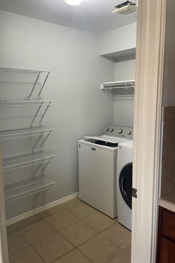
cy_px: 131
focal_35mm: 28
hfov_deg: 46.4
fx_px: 204
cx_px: 84
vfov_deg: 65.5
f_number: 1.6
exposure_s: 1/56
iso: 100
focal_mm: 4.2
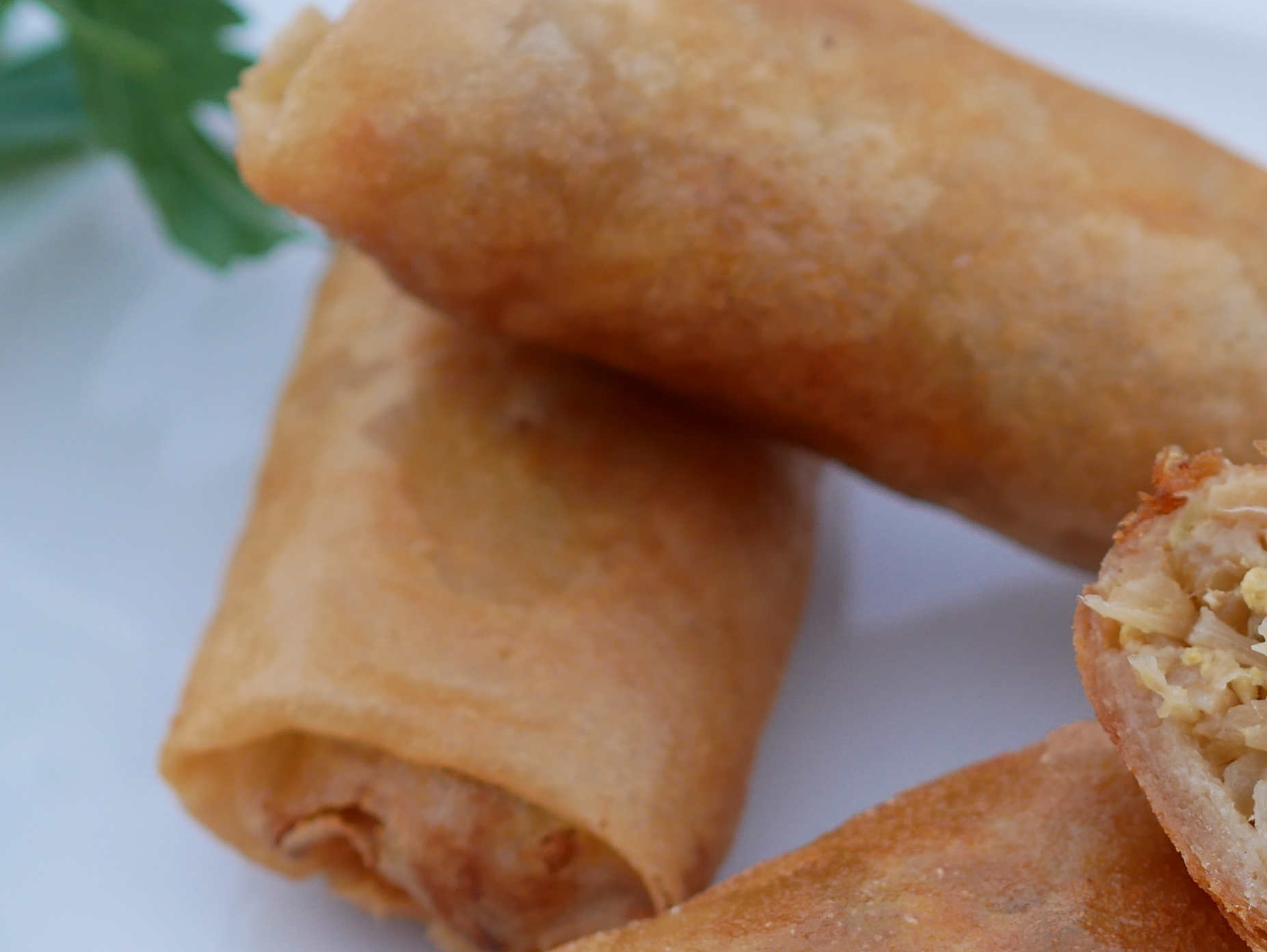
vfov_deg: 6.7
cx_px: 875
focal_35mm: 223
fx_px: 8167
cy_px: 830
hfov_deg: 8.9
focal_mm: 45
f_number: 2.5
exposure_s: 1/320
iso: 200
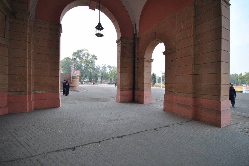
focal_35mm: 15
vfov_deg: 77.5
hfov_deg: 100.3
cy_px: 83
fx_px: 104
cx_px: 124
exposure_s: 1/125
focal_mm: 10
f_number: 5.6
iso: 125
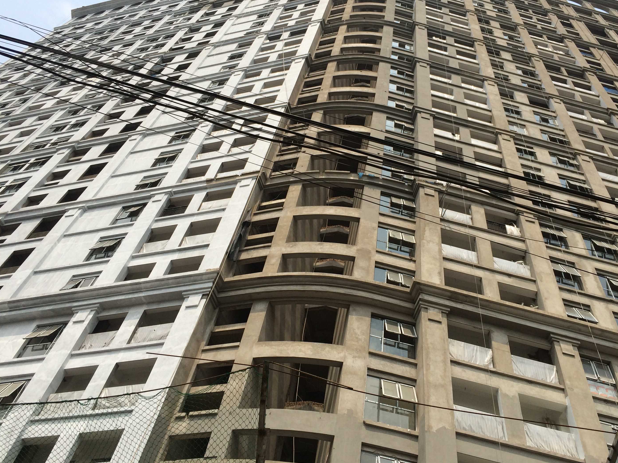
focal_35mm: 35
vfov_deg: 40.6
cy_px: 203
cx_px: 351
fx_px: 625
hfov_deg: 52.5
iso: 40
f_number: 2.2
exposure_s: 1/3165
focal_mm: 4.12
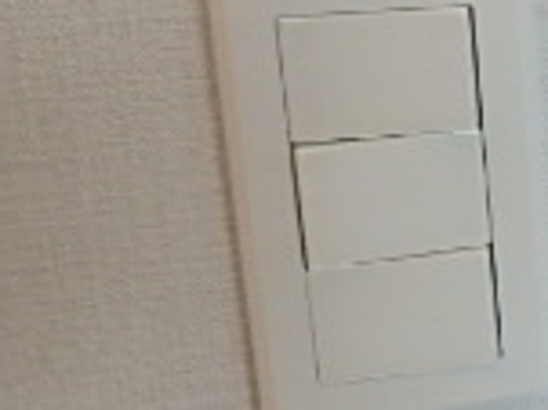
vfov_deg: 16.5
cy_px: 127
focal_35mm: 89
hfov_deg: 17.5
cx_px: 1005
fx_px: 1408
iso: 320
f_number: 3.5
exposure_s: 1/30
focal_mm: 3.7
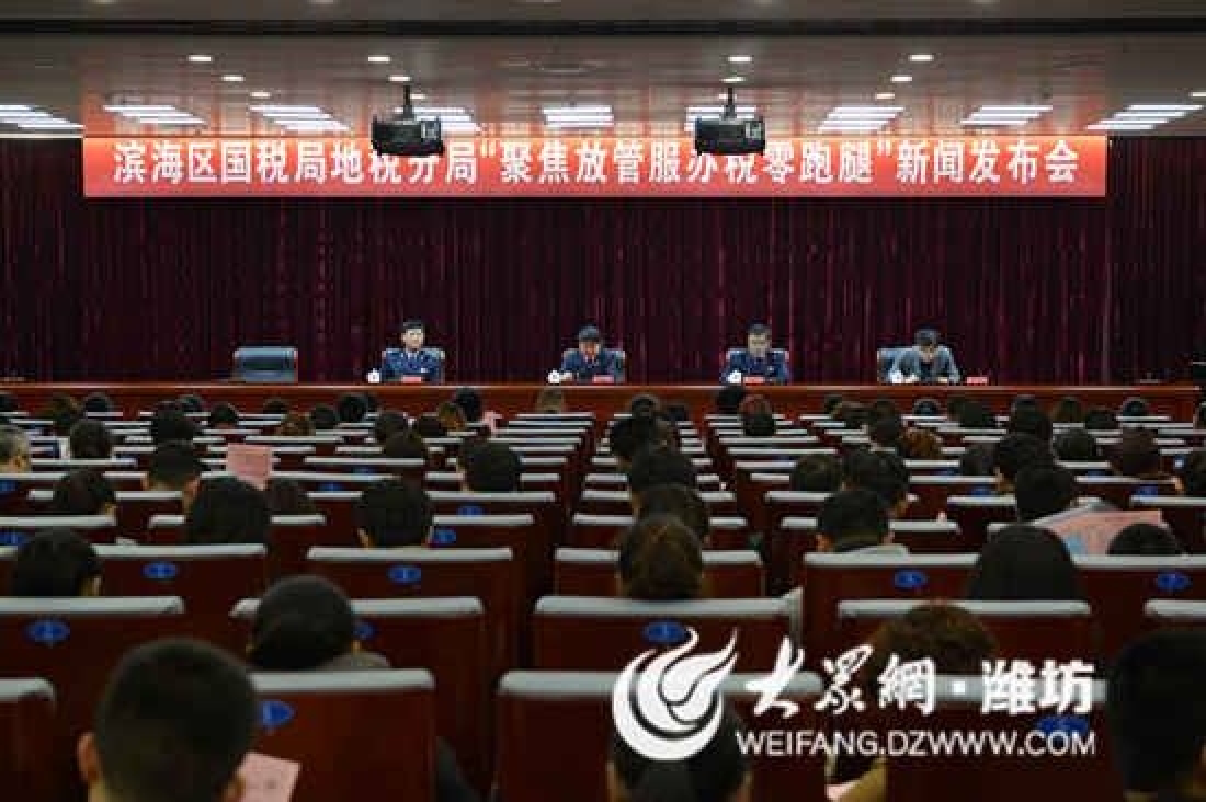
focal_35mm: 70
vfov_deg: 19.4
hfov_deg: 28.9
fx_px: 2344
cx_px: 603
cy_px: 401
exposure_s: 1/100
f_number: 4.5
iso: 1600
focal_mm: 70
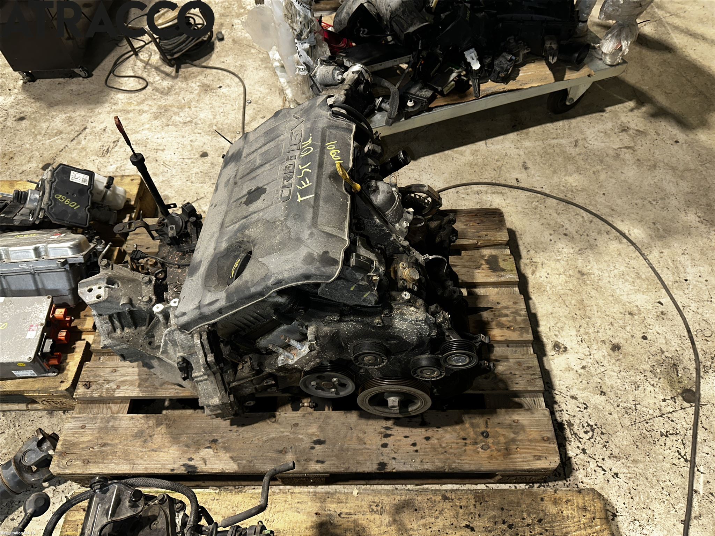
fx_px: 496
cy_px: 268
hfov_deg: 71.6
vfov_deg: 56.8
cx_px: 358
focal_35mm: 24
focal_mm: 6.86
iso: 64
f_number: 1.78
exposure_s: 1/33
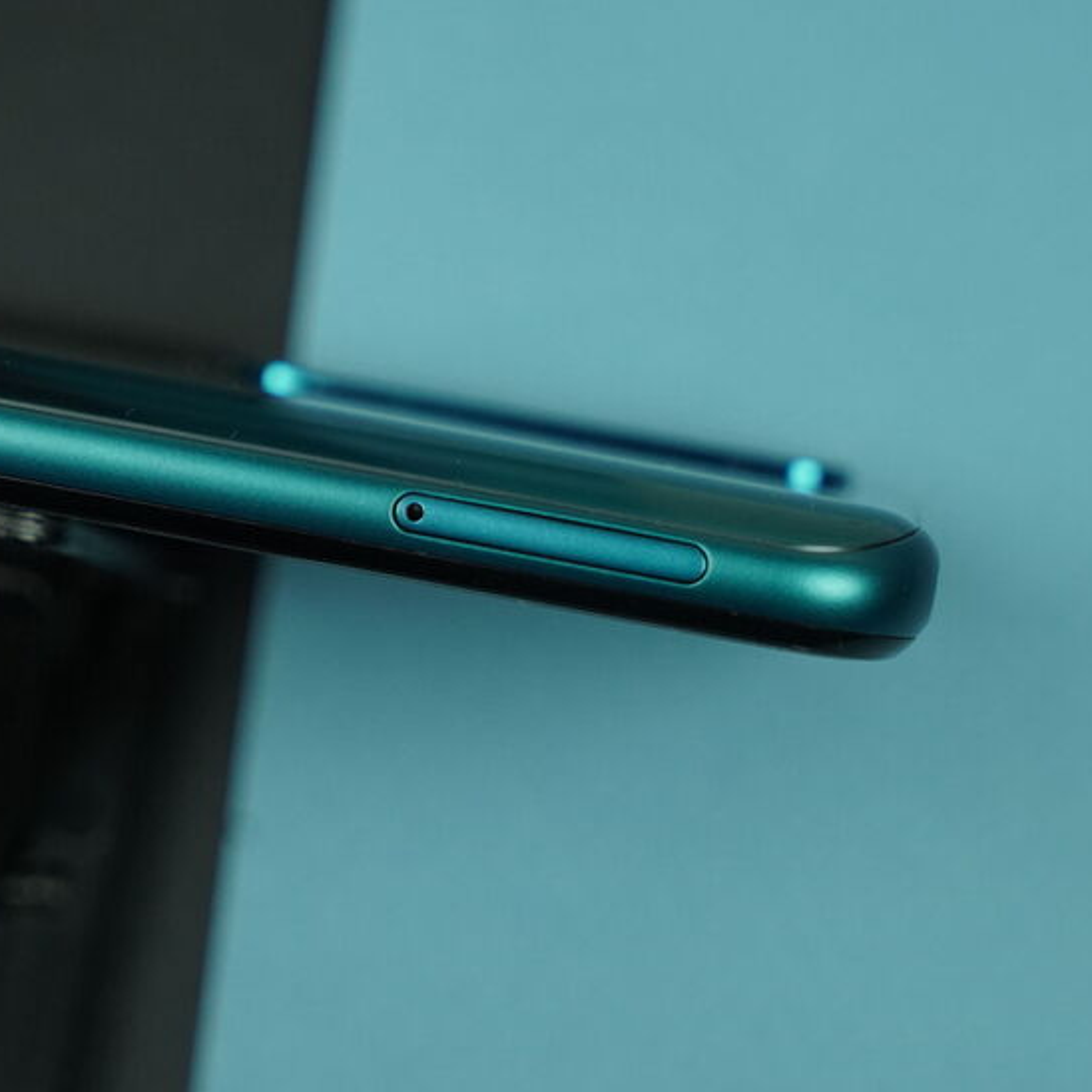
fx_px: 3212
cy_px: 544
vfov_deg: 19.3
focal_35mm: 90
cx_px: 479
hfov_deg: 19.3
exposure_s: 1/500
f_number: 5.6
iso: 2000
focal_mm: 70
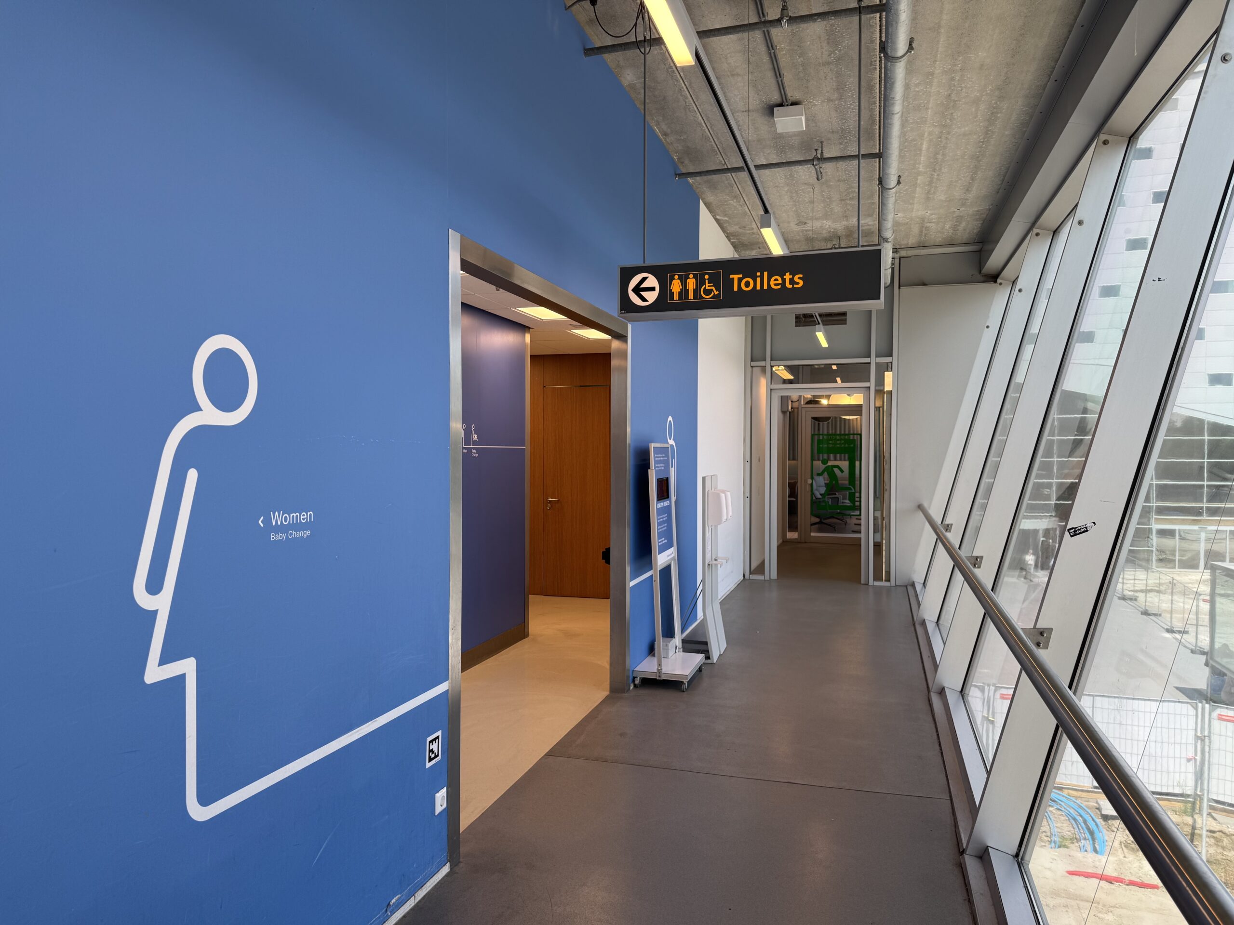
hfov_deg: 71.6
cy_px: 462
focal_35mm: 24
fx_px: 856
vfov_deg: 56.8
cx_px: 617
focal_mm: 6.76
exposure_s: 1/122
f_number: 1.78
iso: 50
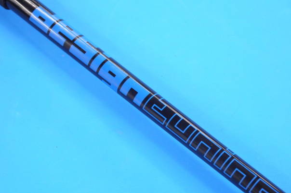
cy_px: 108
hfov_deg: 23.7
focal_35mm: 86
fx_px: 695
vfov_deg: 15.9
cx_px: 146
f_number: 5.5
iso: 800
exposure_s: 1/80
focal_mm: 39
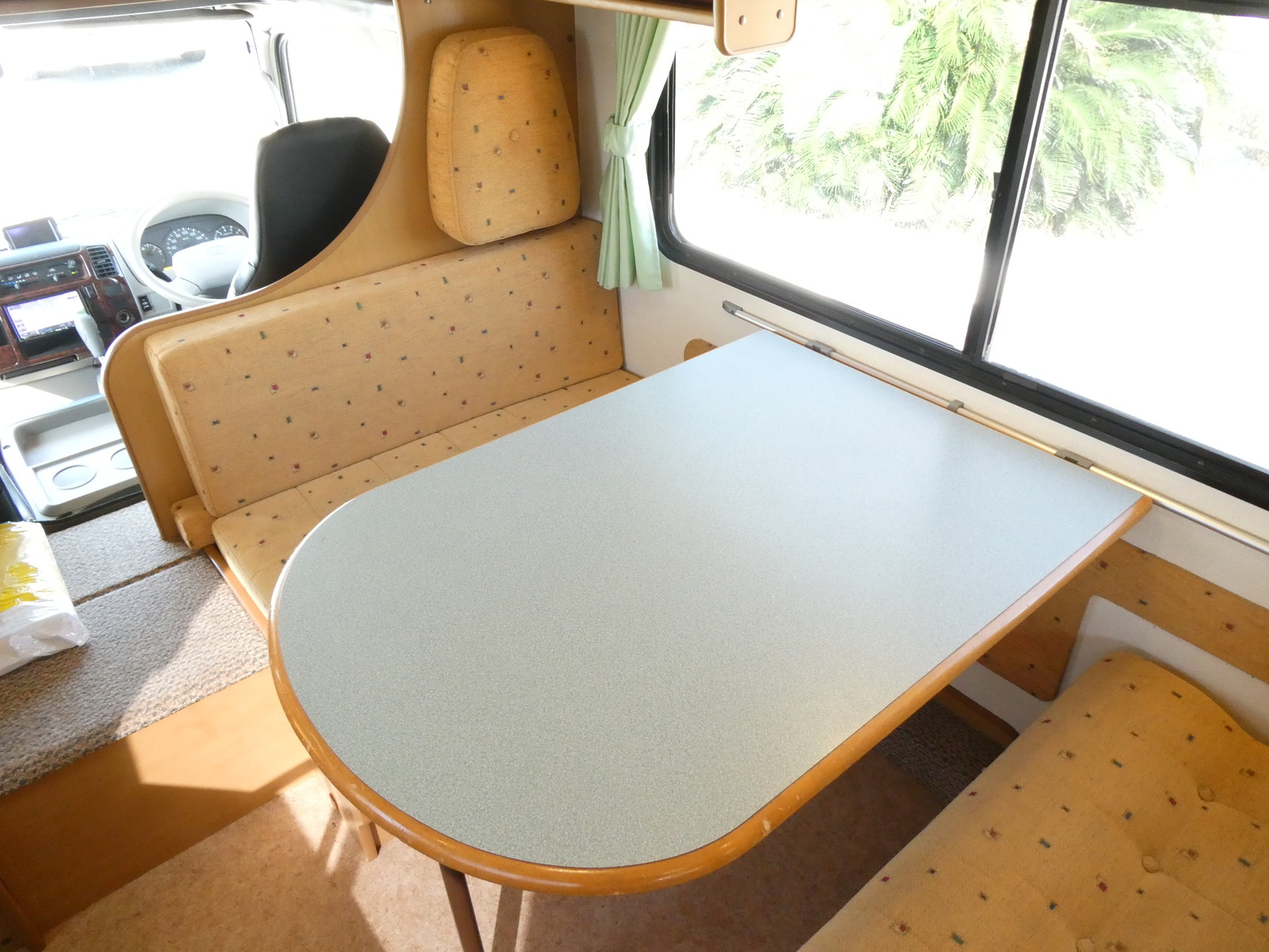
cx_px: 634
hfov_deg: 71.6
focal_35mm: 24
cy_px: 476
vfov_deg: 56.8
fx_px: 880
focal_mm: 4.3
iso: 640
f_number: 3.3
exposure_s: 1/60
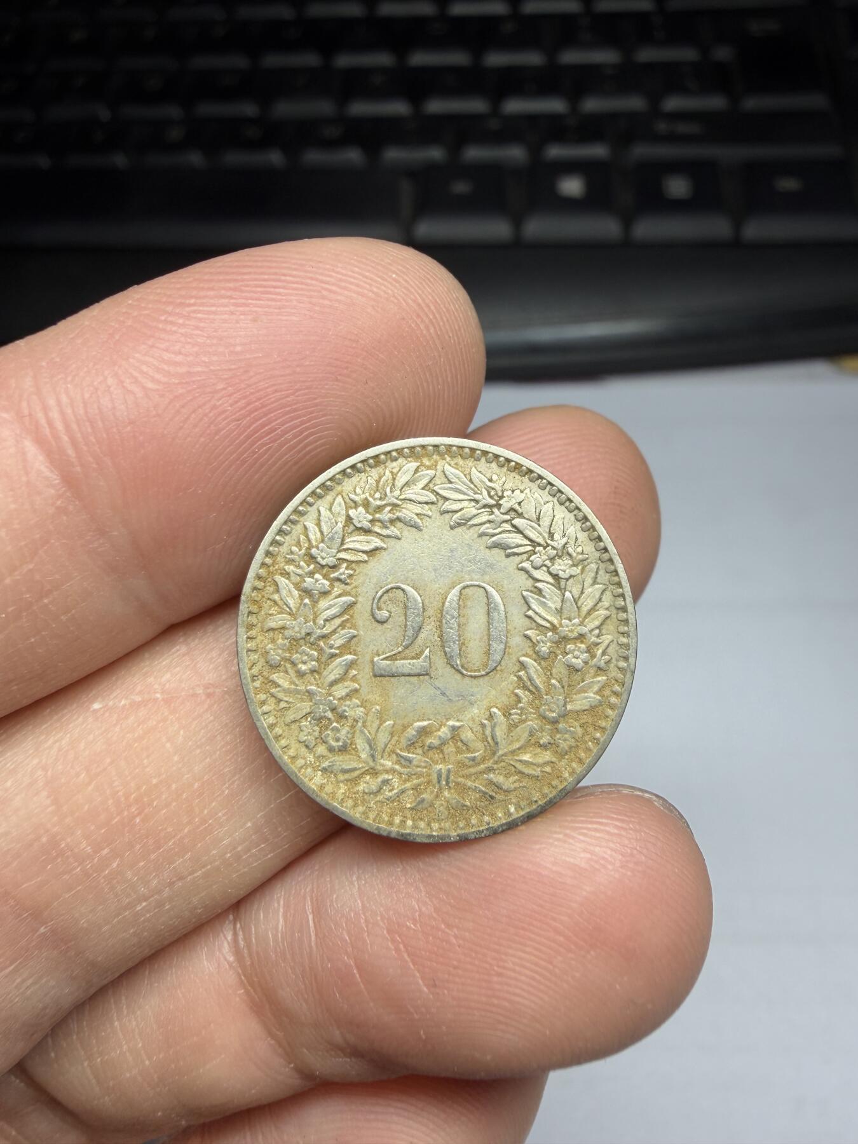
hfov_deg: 53.1
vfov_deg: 67.3
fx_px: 859
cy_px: 572
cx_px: 429
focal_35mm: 26
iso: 40
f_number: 2.2
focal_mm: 2.22
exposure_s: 1/121
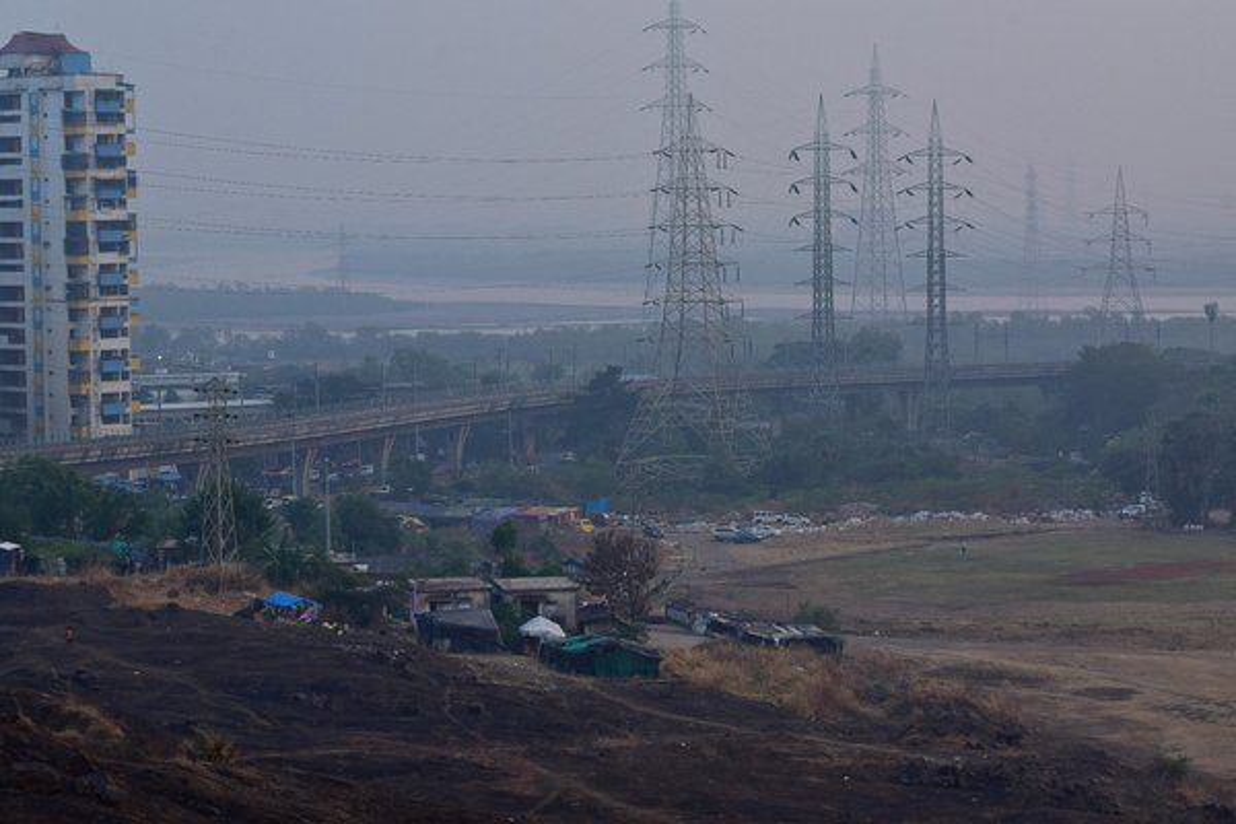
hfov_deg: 19.5
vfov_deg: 13.0
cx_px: 618
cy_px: 412
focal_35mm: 105
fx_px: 3605
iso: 400
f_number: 11
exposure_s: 1/160
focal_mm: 70
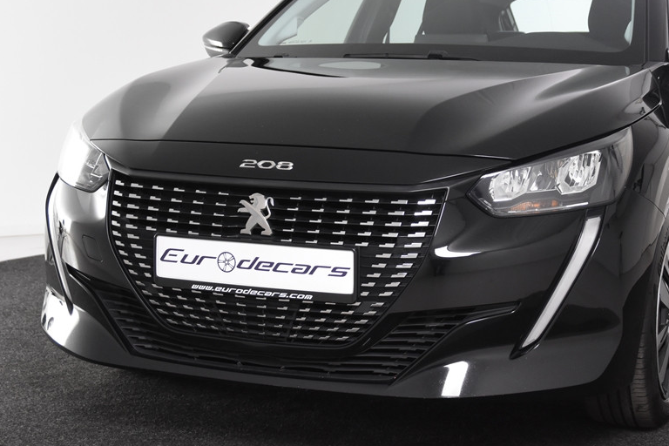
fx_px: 1264
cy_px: 182
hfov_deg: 29.6
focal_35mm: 68
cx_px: 409
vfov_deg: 20.0
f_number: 4.5
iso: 1600
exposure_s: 1/80
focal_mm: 34
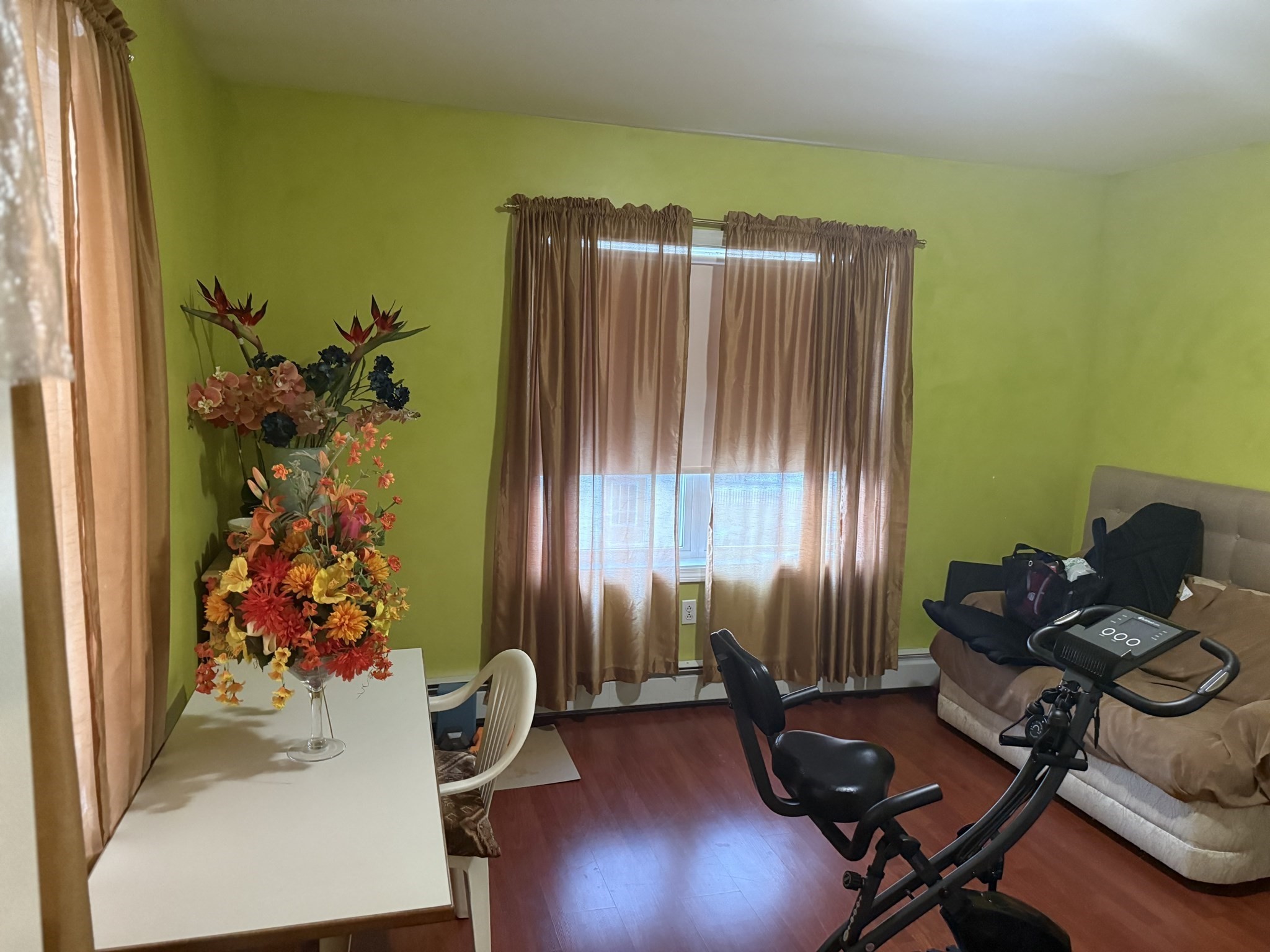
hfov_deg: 71.6
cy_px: 476
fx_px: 881
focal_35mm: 24
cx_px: 635
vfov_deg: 56.8
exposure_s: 1/40
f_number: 1.78
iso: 800
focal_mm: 6.76
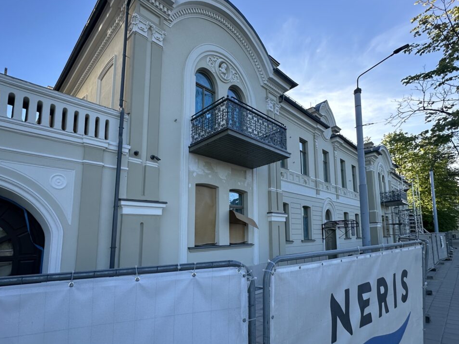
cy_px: 174
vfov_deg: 81.7
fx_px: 199
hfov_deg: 98.2
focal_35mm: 15
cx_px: 235
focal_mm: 2.22
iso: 40
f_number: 2.2
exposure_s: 1/456
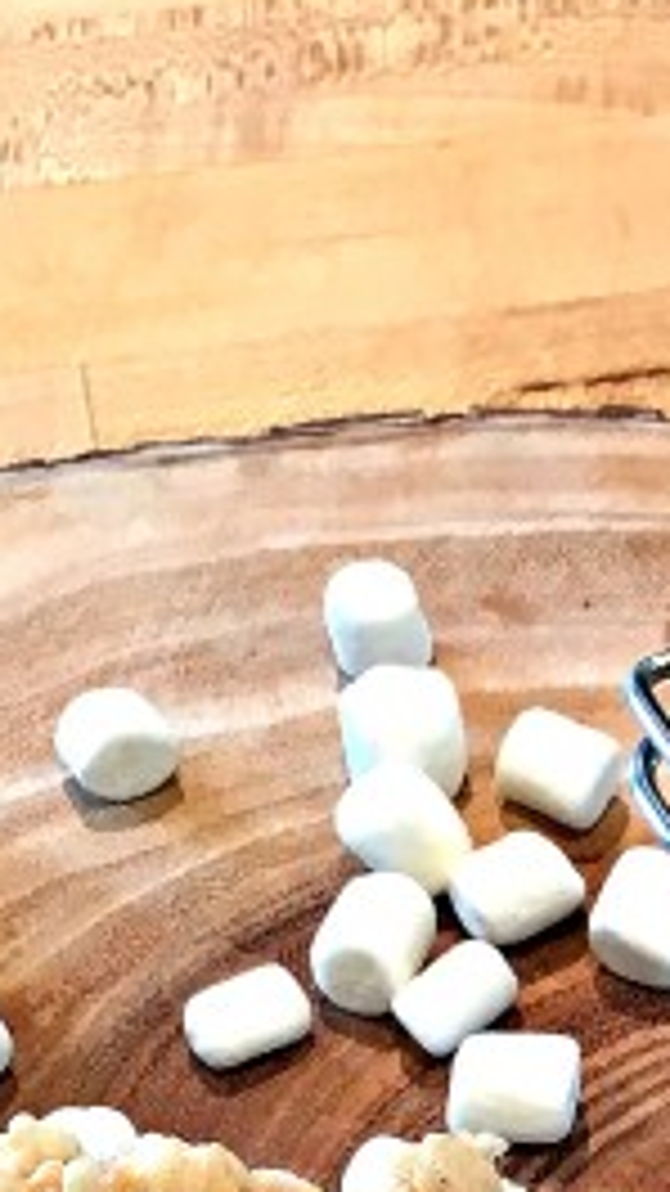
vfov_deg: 17.0
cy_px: 1304
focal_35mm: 122
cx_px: 917
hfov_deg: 9.7
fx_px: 3854
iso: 64
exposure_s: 1/30
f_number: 2.2
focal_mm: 4.15
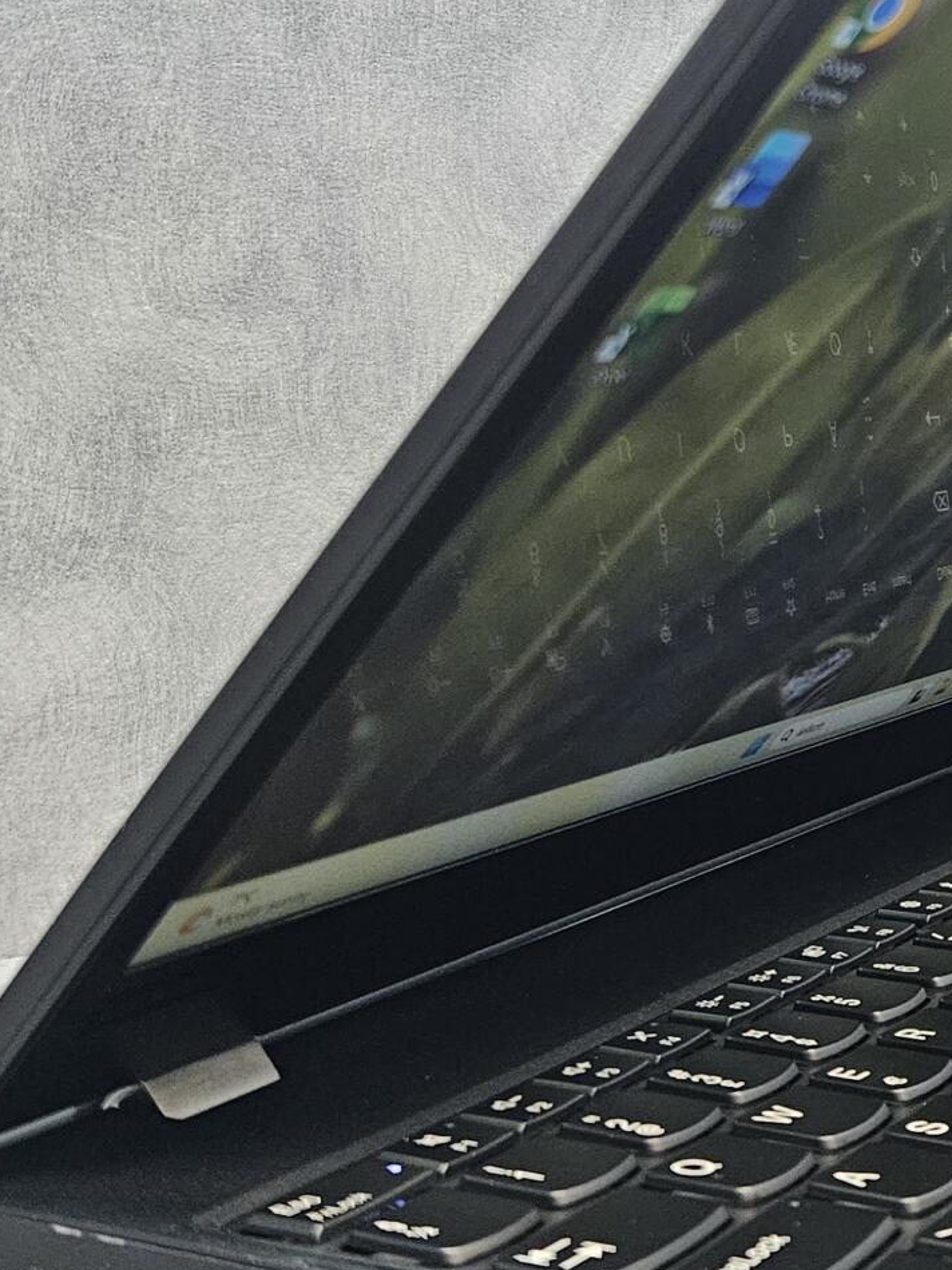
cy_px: 357
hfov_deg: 21.9
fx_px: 2274
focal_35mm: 62
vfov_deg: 30.8
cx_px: 1141
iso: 640
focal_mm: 5.4
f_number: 1.8
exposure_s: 1/100
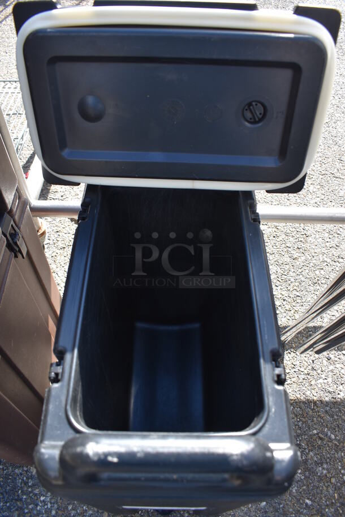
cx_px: 172
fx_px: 388
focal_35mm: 27
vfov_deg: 67.3
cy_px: 258
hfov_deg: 48.0
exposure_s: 1/160
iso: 200
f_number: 5.6
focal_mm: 18
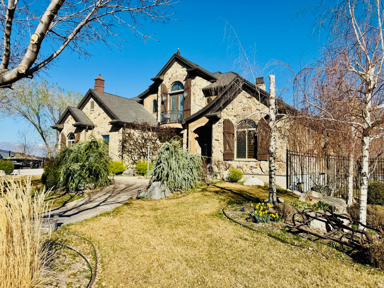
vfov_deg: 56.8
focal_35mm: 24
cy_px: 144
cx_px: 192
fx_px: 266
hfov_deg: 71.6
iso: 80
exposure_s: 1/5814
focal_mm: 6.76
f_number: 1.78
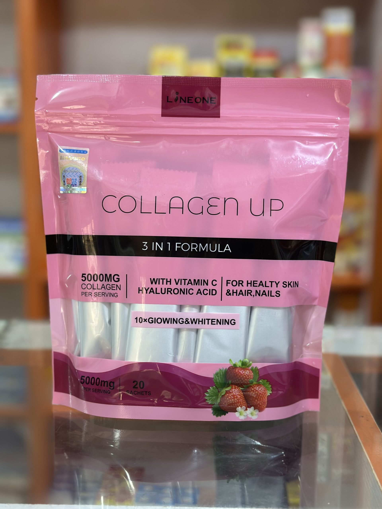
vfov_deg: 39.7
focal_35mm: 48
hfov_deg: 30.3
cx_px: 191
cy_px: 254
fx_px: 706
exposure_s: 1/50
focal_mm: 6.86
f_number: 1.78
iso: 160
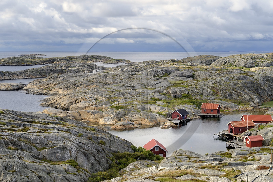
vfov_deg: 21.9
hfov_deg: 32.4
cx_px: 136
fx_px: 470
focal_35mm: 62
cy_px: 91
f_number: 8
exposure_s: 1/320
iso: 200
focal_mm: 62
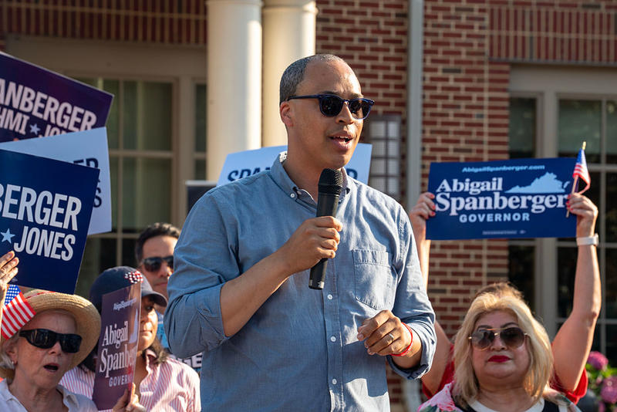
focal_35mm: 164
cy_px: 206
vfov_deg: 8.4
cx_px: 308
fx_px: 2812
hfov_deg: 12.5
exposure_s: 1/160
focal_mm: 164
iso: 320
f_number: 11
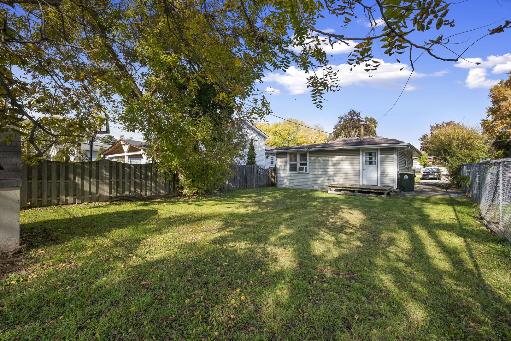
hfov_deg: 100.4
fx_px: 213
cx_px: 256
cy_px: 170
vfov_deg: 77.3
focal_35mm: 15
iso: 320
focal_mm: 10
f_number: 8
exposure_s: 1/320
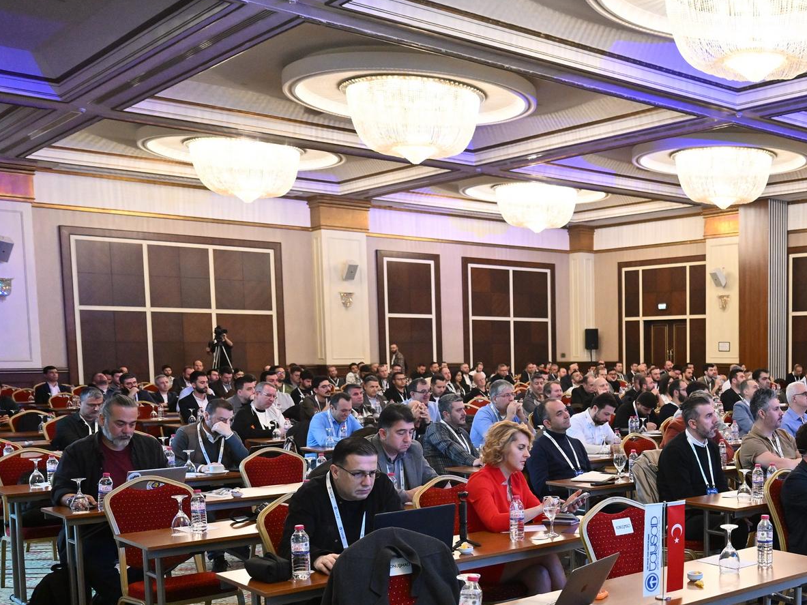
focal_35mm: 43
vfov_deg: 33.0
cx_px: 713
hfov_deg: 40.8
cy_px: 449
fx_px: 1002
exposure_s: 1/125
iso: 2500
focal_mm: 24
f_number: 3.2
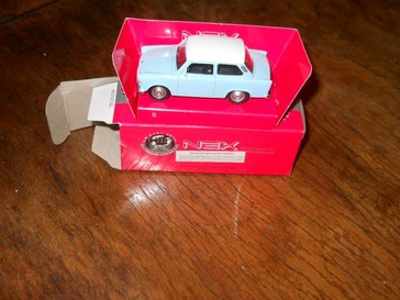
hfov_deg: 42.1
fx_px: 520
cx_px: 197
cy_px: 141
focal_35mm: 45
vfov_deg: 32.2
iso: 80
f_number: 3.1
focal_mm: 6.72
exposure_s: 1/30
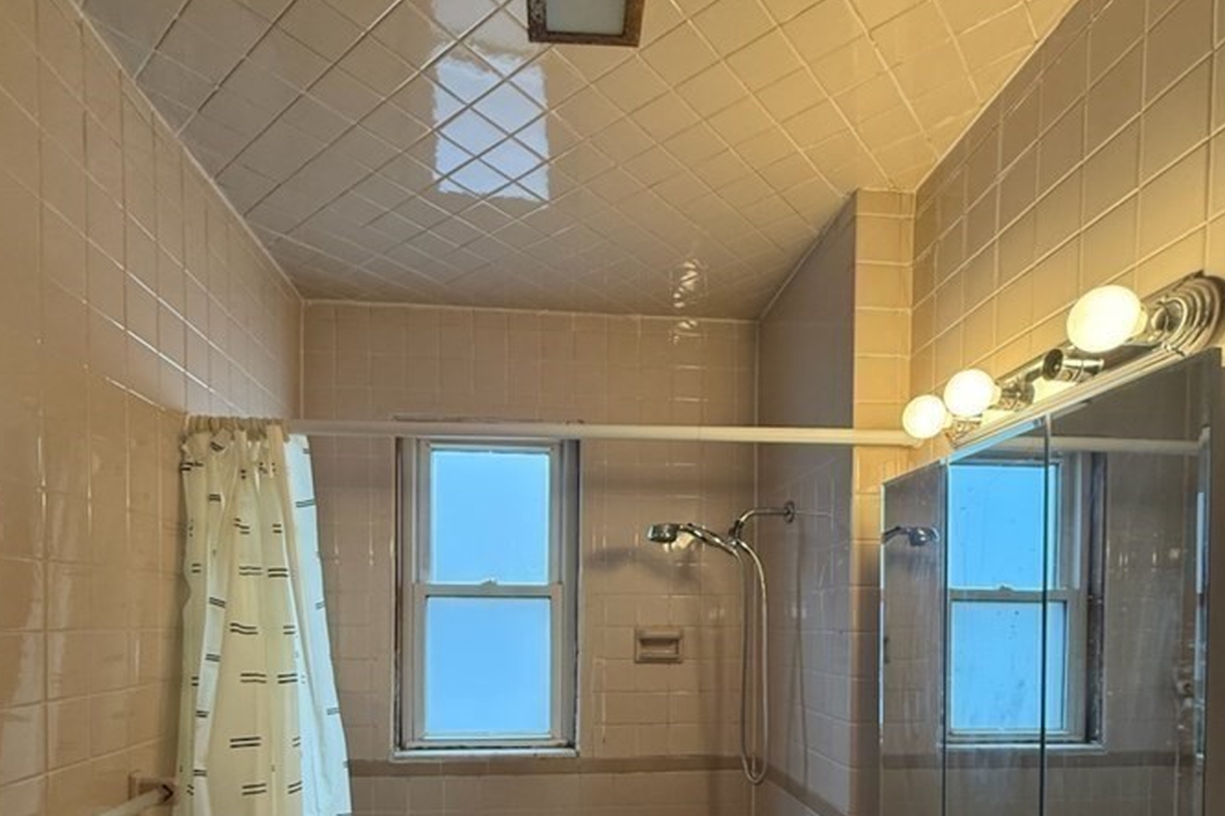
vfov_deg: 55.7
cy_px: 640
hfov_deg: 81.2
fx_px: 715
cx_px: 607
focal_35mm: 21
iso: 320
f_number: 2.2
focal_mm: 2.22
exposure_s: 1/120
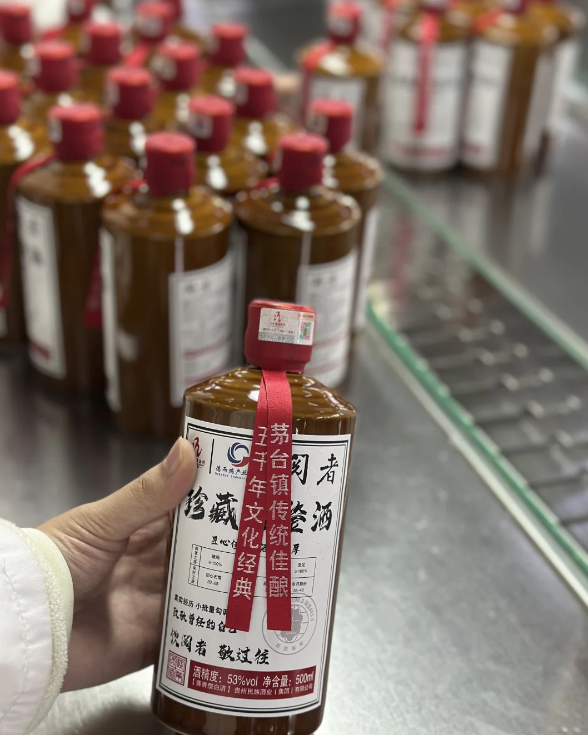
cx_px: 298
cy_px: 364
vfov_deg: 36.7
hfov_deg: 29.7
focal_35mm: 51
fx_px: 1110
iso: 200
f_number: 1.78
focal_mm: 6.86
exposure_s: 1/50
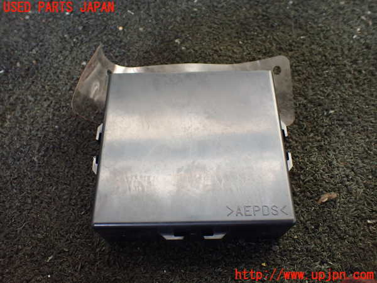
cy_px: 142
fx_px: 327
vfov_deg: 46.8
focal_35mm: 30
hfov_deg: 60.0
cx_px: 188
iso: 500
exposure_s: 1/125
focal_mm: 5.4
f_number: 2.3
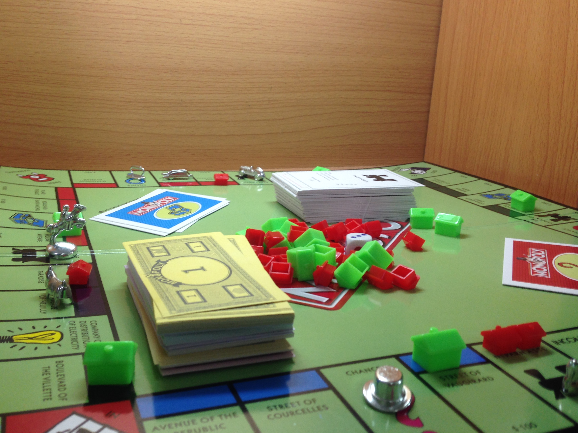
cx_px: 267
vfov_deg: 38.6
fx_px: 618
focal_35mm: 37
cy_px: 229
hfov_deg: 50.1
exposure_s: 1/24
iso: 50
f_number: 2.4
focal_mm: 4.12
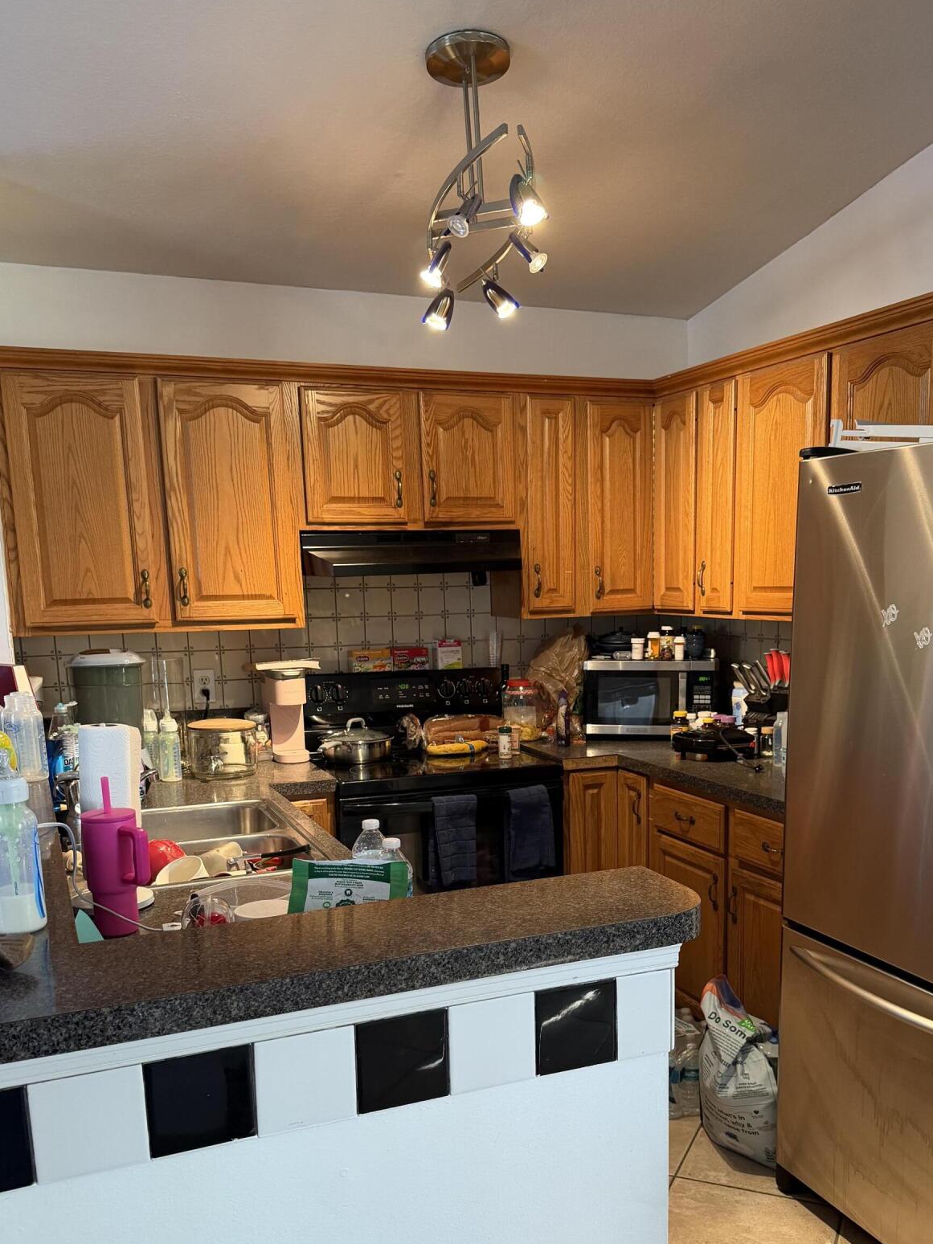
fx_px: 1114
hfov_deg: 45.3
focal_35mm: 31
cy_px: 783
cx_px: 526
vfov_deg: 57.6
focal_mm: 6.76
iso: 250
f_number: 1.78
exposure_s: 1/60
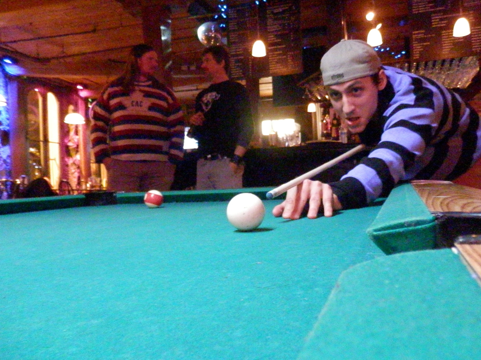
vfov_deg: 48.2
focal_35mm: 29
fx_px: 403
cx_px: 268
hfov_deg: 61.5
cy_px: 181
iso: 1600
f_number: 3
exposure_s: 1/13
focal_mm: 4.5
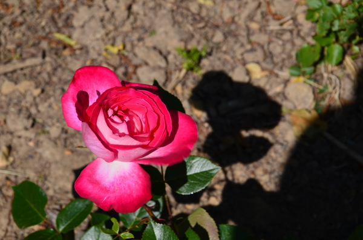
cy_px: 120
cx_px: 182
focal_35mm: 117
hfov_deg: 17.5
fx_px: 1177
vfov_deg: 11.7
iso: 100
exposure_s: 1/250
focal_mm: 78
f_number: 13
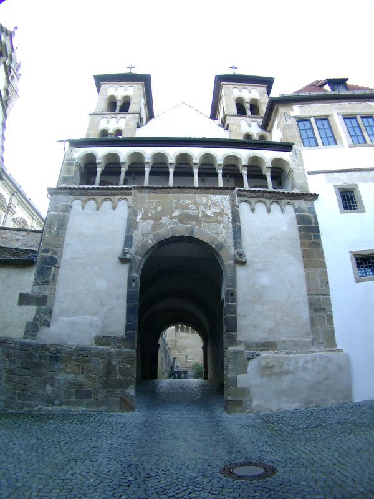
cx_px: 187
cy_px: 250
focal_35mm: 34
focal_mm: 7.13
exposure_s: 1/95
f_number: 2
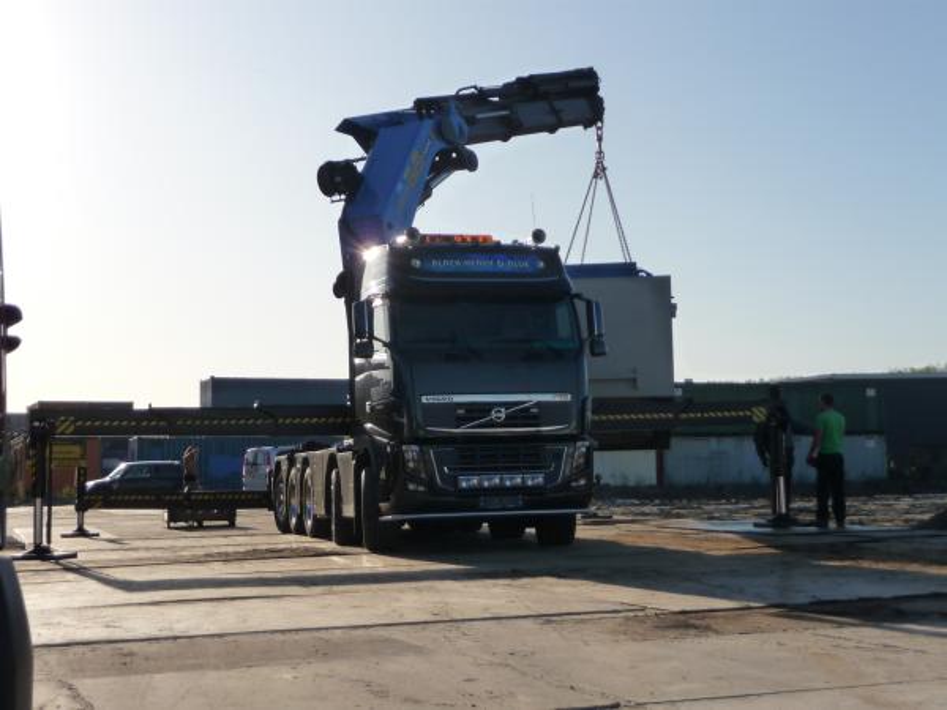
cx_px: 474
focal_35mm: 55
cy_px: 355
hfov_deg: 34.9
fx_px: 1505
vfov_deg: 26.6
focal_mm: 9.3
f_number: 4.3
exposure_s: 1/1300
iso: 160
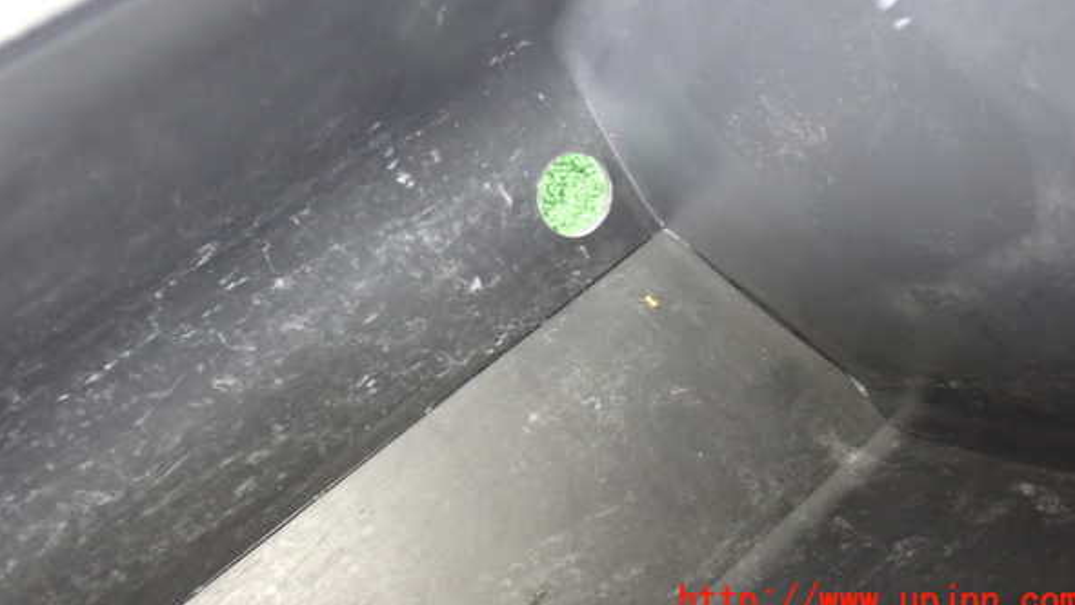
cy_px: 216
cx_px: 544
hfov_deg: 48.3
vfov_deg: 28.2
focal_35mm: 42
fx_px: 1198
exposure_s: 1/15
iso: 800
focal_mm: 6.83
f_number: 2.7
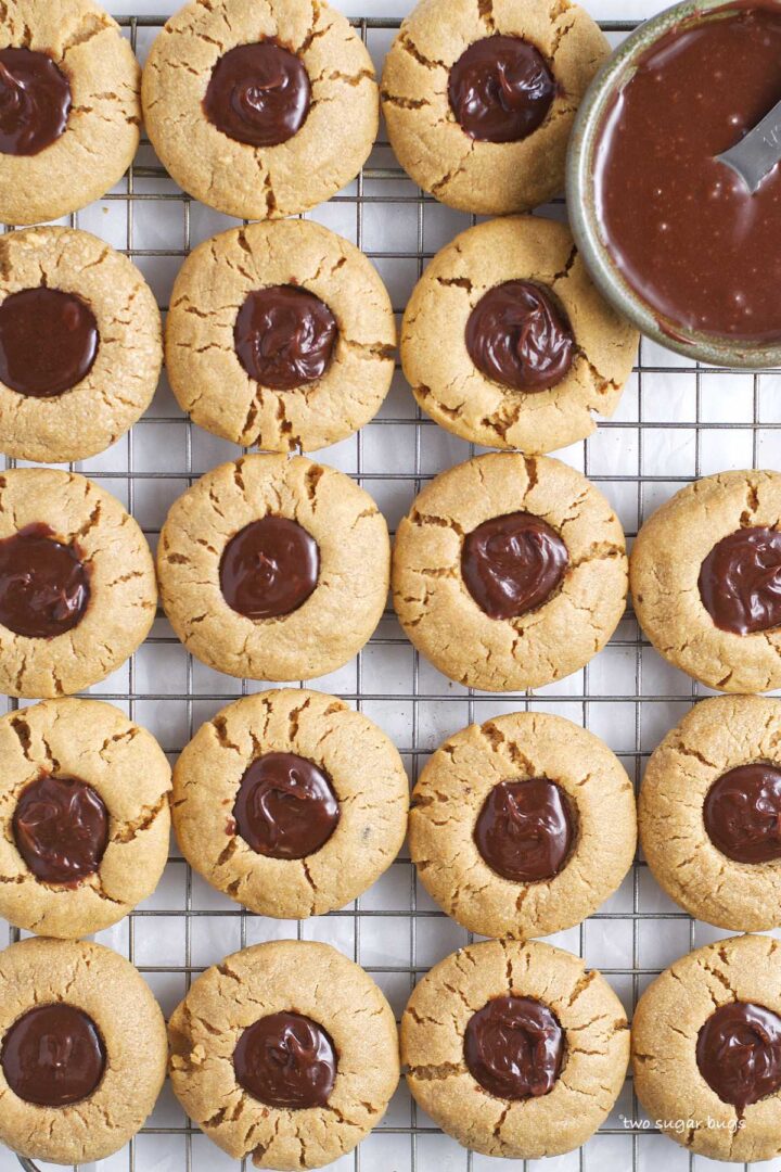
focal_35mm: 75
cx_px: 390
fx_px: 2440
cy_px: 586
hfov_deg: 18.2
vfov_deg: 27.0
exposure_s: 1/160
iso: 100
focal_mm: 50
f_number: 2.8
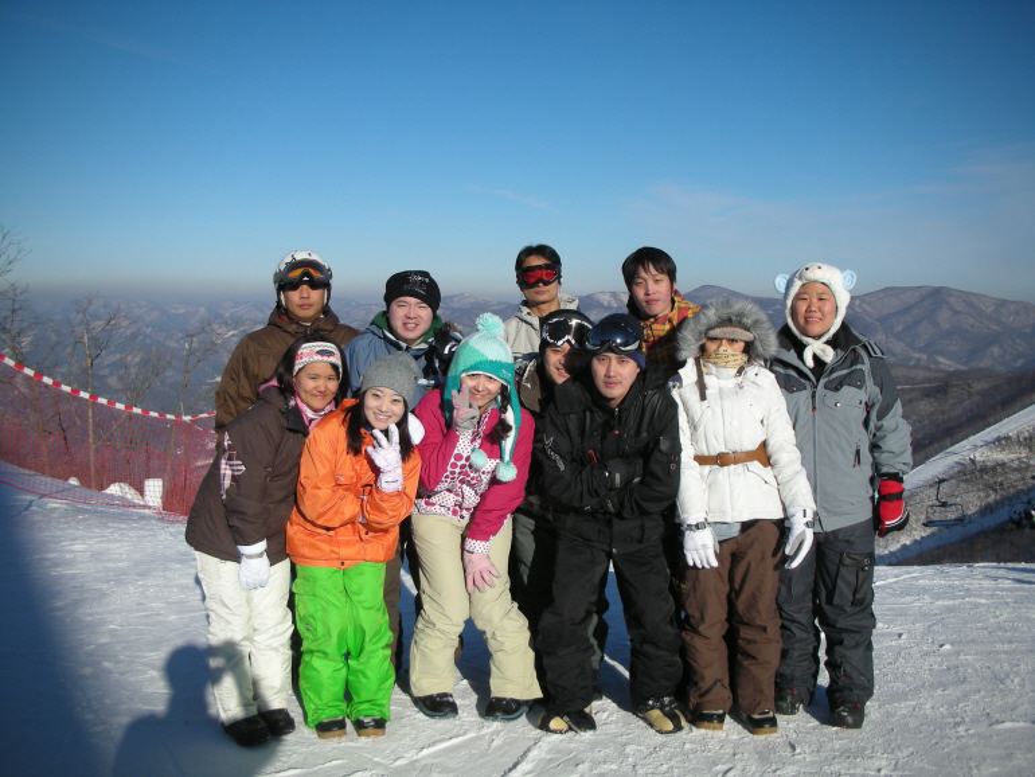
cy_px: 388
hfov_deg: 52.6
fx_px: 1047
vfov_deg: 40.7
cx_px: 518
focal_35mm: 35
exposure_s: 1/190
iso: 50
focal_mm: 5.8
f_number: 7.9
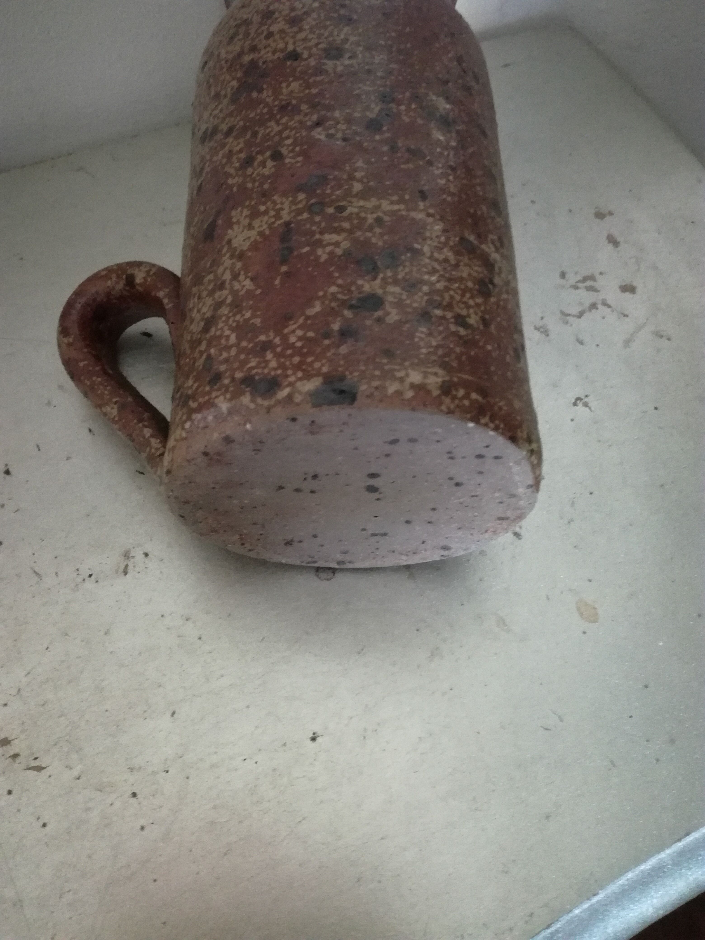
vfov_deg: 65.3
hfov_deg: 51.4
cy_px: 470
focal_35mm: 27
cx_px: 352
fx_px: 733
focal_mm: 3.79
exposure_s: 1/17.1
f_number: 2
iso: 1000
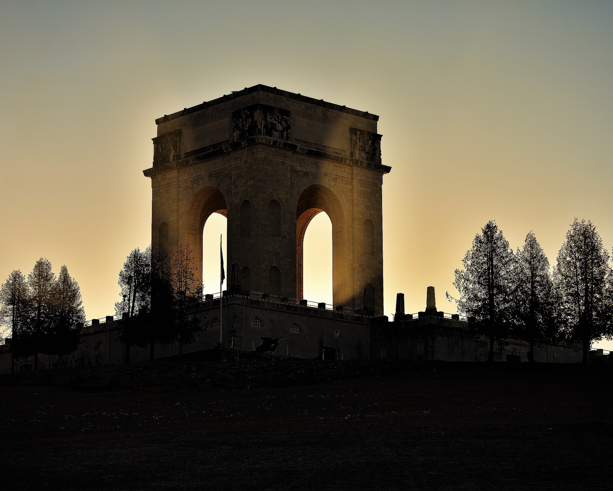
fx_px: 1698
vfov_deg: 16.4
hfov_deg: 20.5
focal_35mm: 94
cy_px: 247
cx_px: 319
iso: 100
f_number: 6.3
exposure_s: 1/400
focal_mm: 55
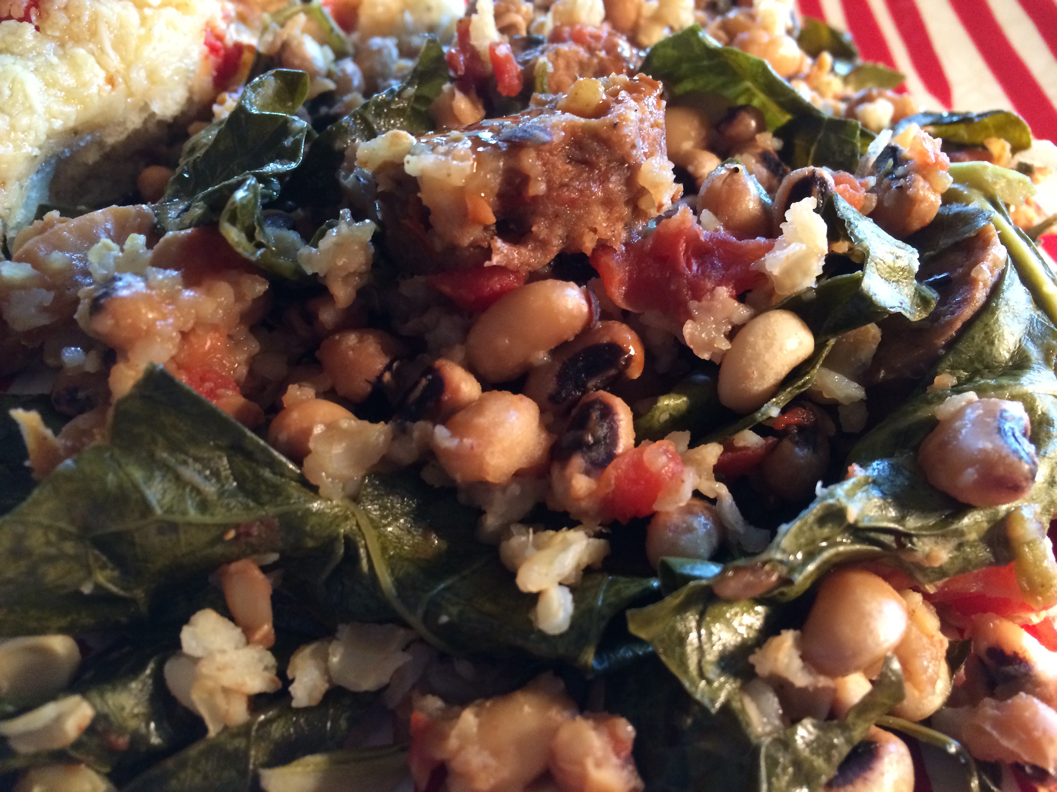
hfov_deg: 60.0
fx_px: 916
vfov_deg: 46.8
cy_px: 396
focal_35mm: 30
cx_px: 528
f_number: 2.2
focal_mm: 4.12
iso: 320
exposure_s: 1/17
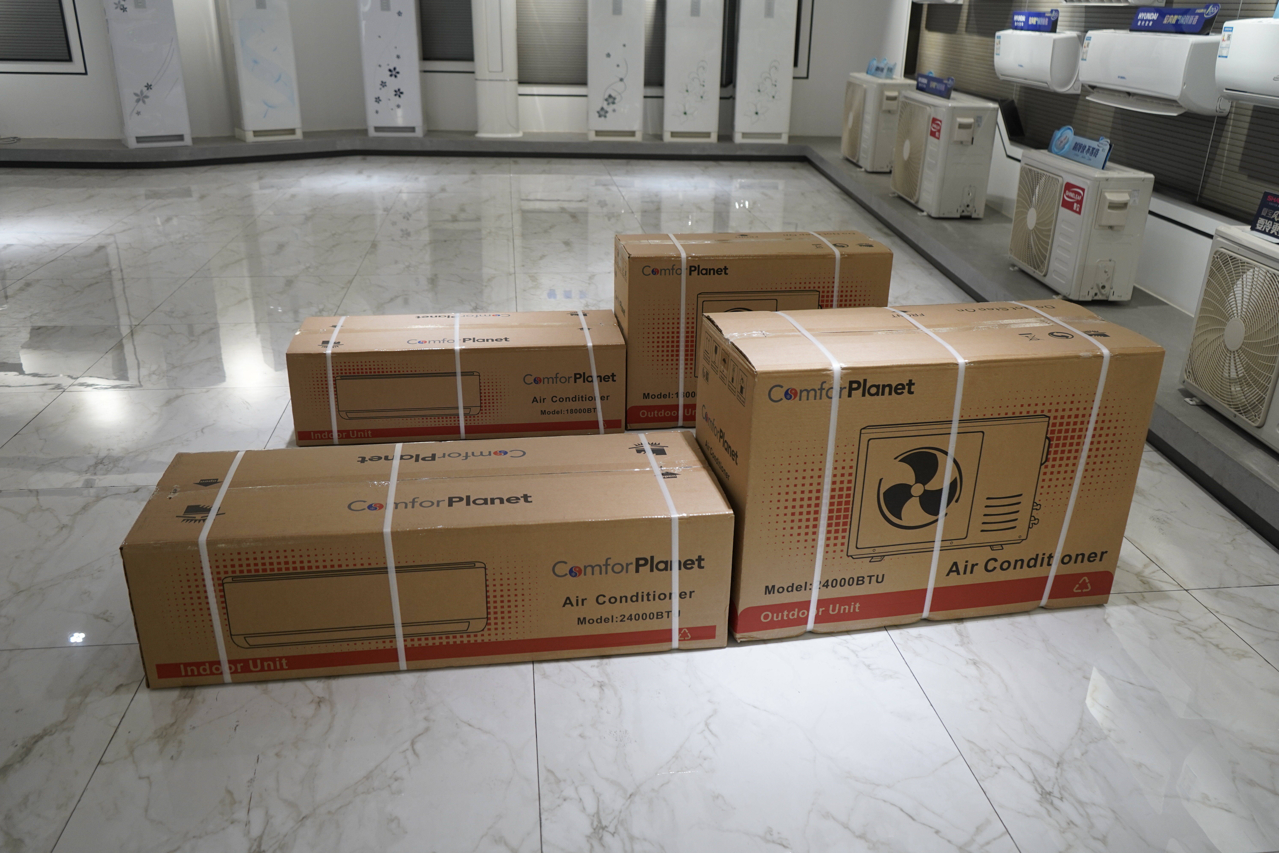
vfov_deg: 46.4
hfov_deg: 65.5
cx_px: 640
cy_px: 426
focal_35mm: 28
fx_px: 995
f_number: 4
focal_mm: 28
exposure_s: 1/160
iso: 1000
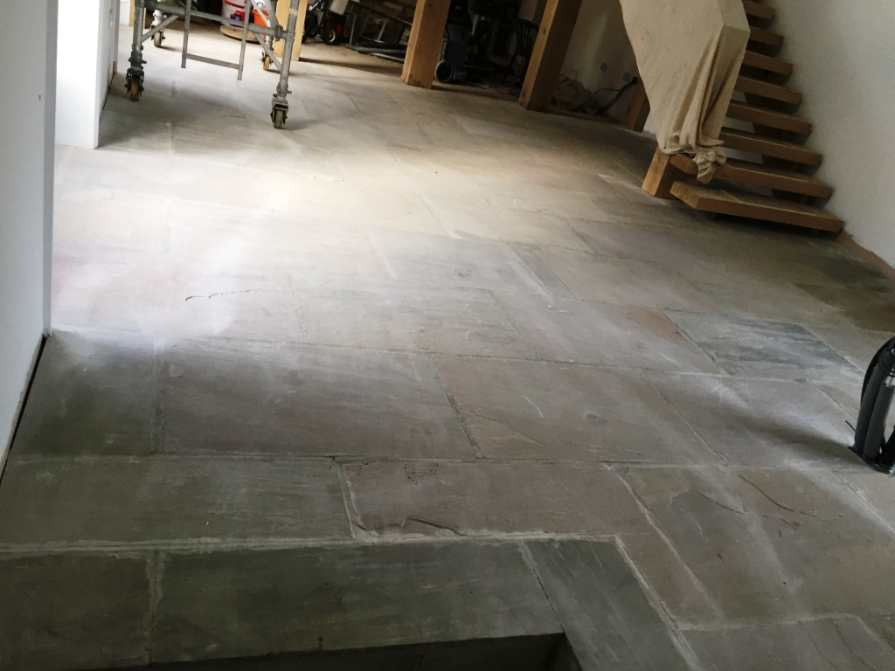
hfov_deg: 61.7
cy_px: 336
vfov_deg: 48.2
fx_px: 750
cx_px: 448
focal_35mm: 29
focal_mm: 4.15
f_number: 2.2
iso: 50
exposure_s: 1/33
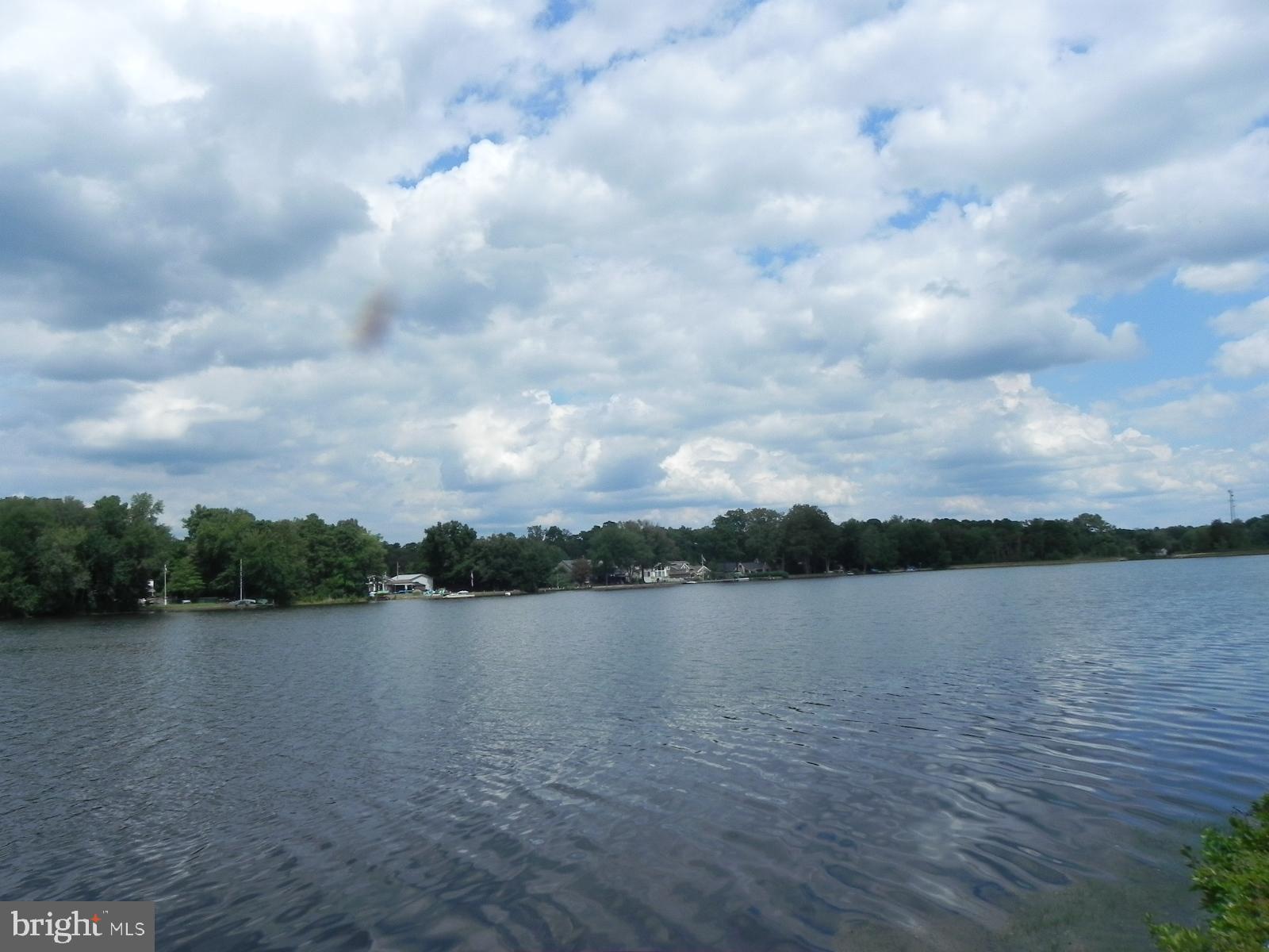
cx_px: 634
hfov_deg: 67.3
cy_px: 476
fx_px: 953
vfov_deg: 53.1
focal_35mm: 26
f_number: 8
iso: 160
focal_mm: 4.6
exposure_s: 1/513
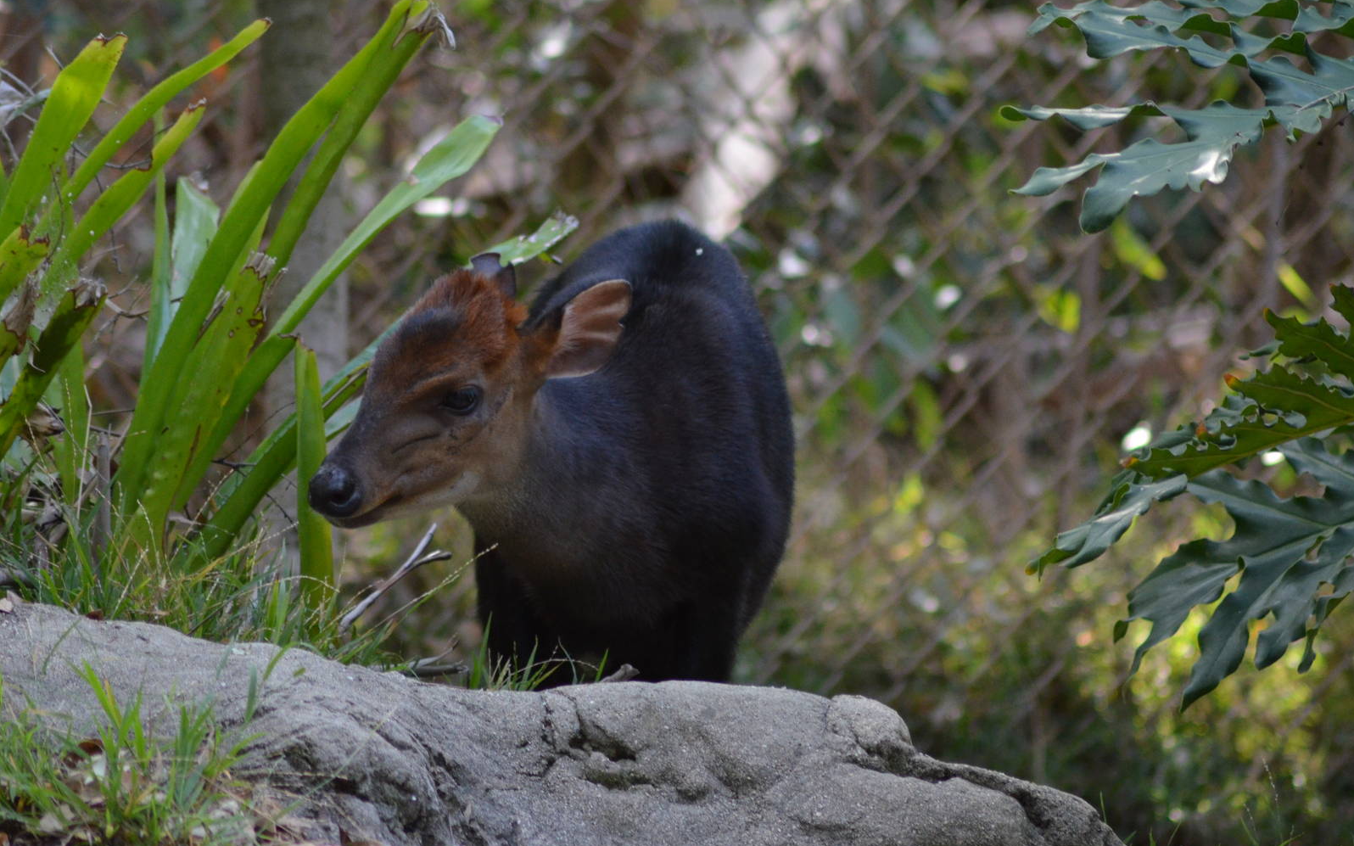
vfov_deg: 2.9
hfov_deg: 4.6
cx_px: 678
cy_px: 425
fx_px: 16935
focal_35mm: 459
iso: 1800
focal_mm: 300
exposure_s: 1/500
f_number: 5.6
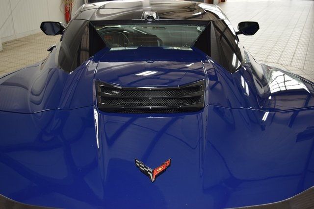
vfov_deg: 34.2
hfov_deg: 49.5
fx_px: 340
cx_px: 157
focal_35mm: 39
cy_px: 104
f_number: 5
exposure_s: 1/100
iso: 800
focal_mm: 26
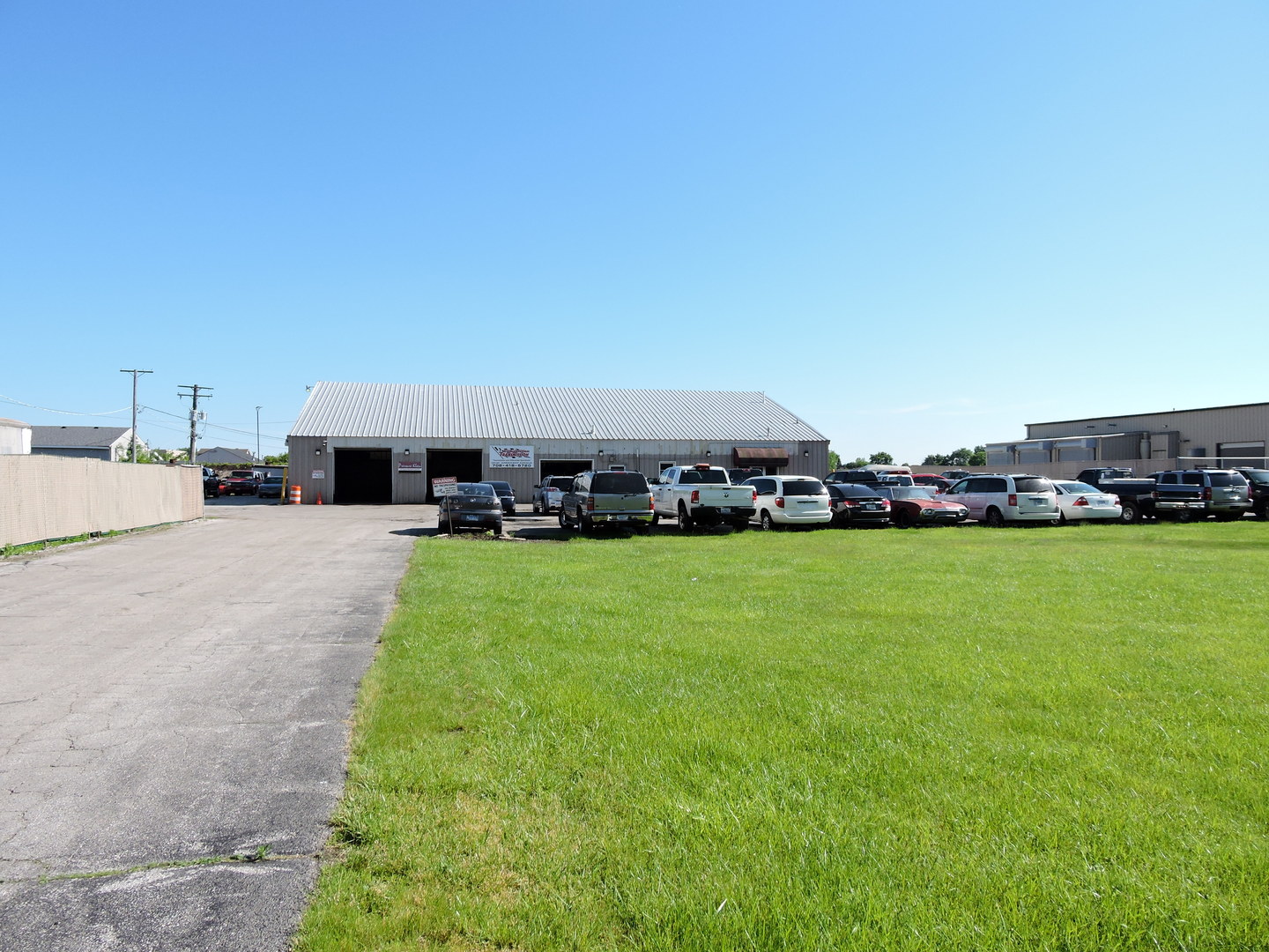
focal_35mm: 24
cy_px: 476
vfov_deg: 56.8
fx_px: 880
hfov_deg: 71.6
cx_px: 634
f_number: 3.3
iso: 100
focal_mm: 4.3
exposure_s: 1/800
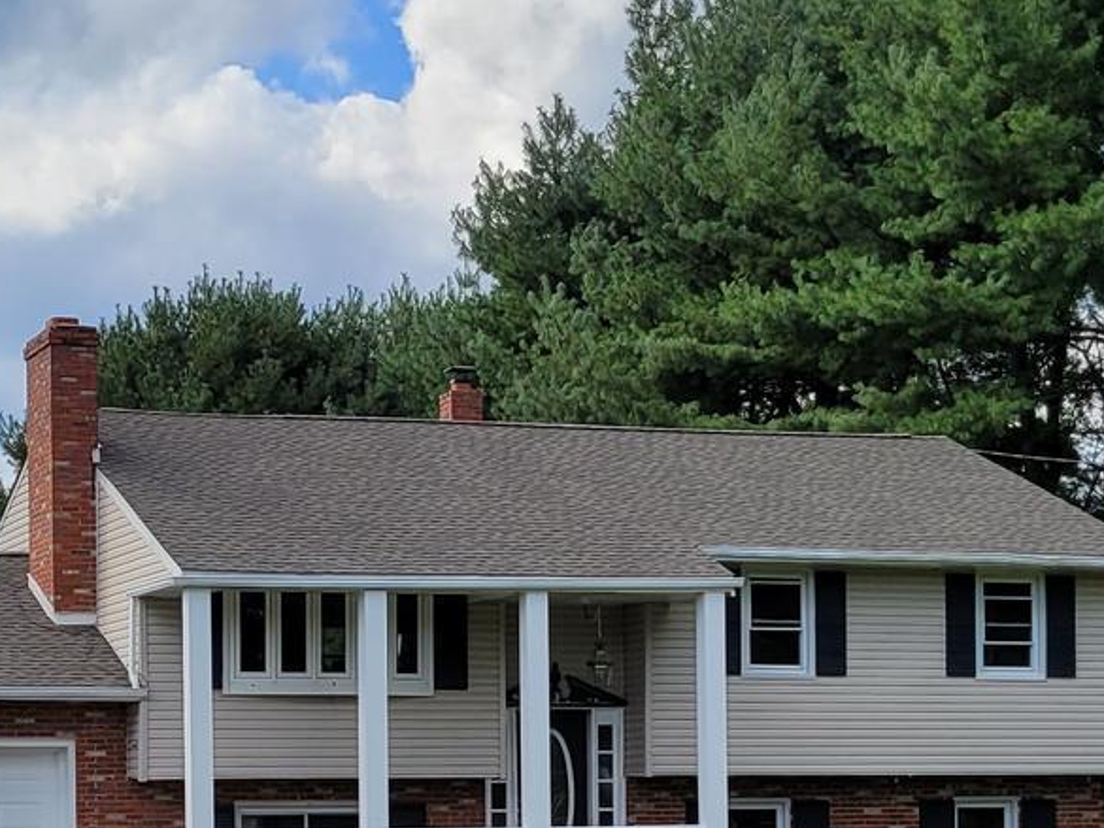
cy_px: 785
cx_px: 247
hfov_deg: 21.3
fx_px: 2903
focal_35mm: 91
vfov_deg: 16.0
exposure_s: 1/2000
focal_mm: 5.4
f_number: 1.8
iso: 40
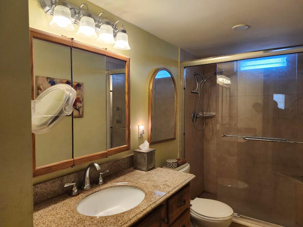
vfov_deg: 58.9
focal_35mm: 23
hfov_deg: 73.9
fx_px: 201
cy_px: 114
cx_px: 152
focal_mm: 5.54
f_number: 1.8
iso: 250
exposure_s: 1/120
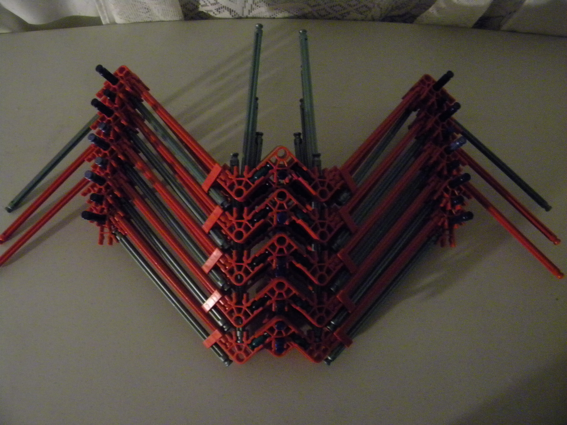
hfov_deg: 63.4
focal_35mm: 28
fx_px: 459
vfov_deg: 49.7
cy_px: 212
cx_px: 284
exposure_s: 1/7.2
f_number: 3.5
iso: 800
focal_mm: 5
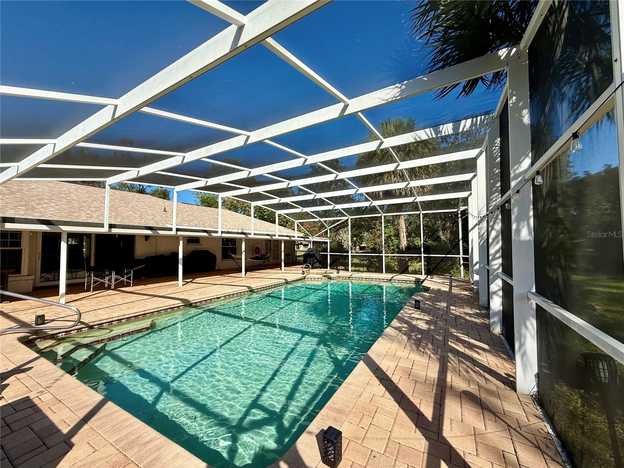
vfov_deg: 85.7
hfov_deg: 102.1
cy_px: 234
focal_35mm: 14
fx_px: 252
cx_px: 312
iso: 50
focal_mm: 2.22
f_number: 2.2
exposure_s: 1/1125
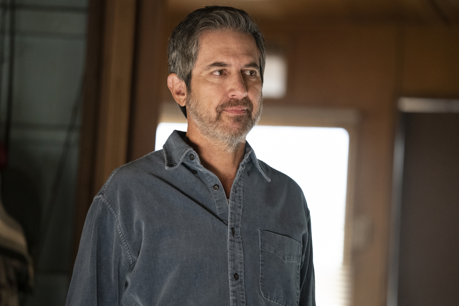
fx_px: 2320
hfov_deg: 11.3
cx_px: 230
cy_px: 153
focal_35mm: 182
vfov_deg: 7.5
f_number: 2.8
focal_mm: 182
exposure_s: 1/160
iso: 5000
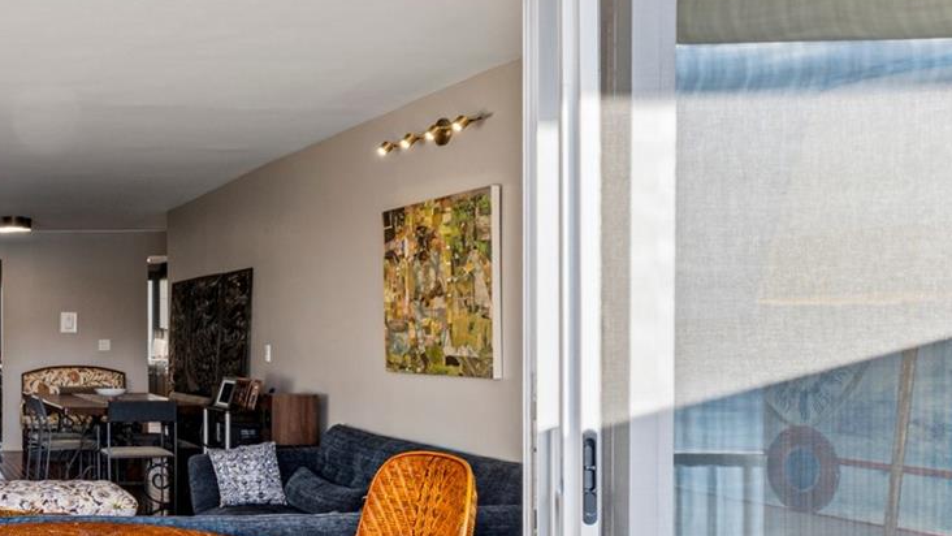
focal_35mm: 41
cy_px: 435
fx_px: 1035
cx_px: -74
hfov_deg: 40.7
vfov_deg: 28.4
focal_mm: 14
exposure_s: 1/15
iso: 200
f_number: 11
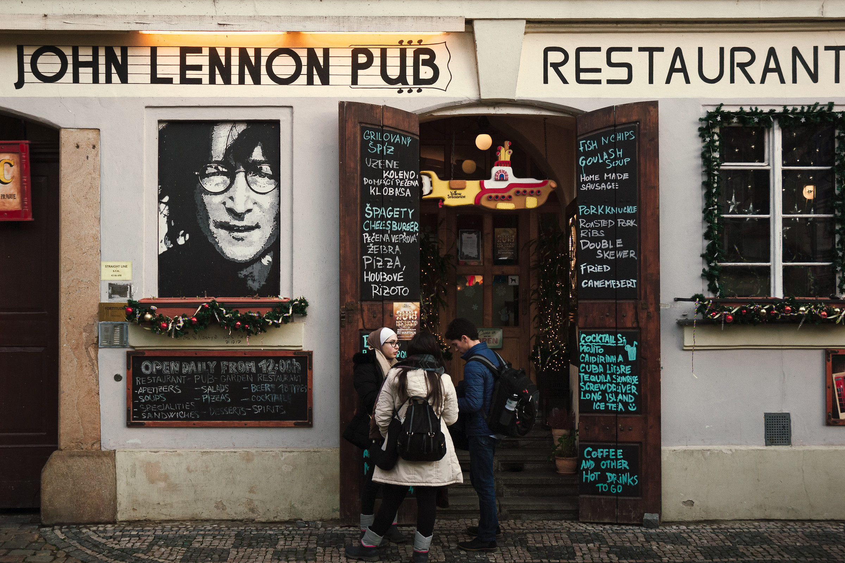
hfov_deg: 42.3
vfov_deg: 28.9
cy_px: 282
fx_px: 1091
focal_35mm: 46
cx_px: 422
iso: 100
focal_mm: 31
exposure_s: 1/160
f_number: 4.5
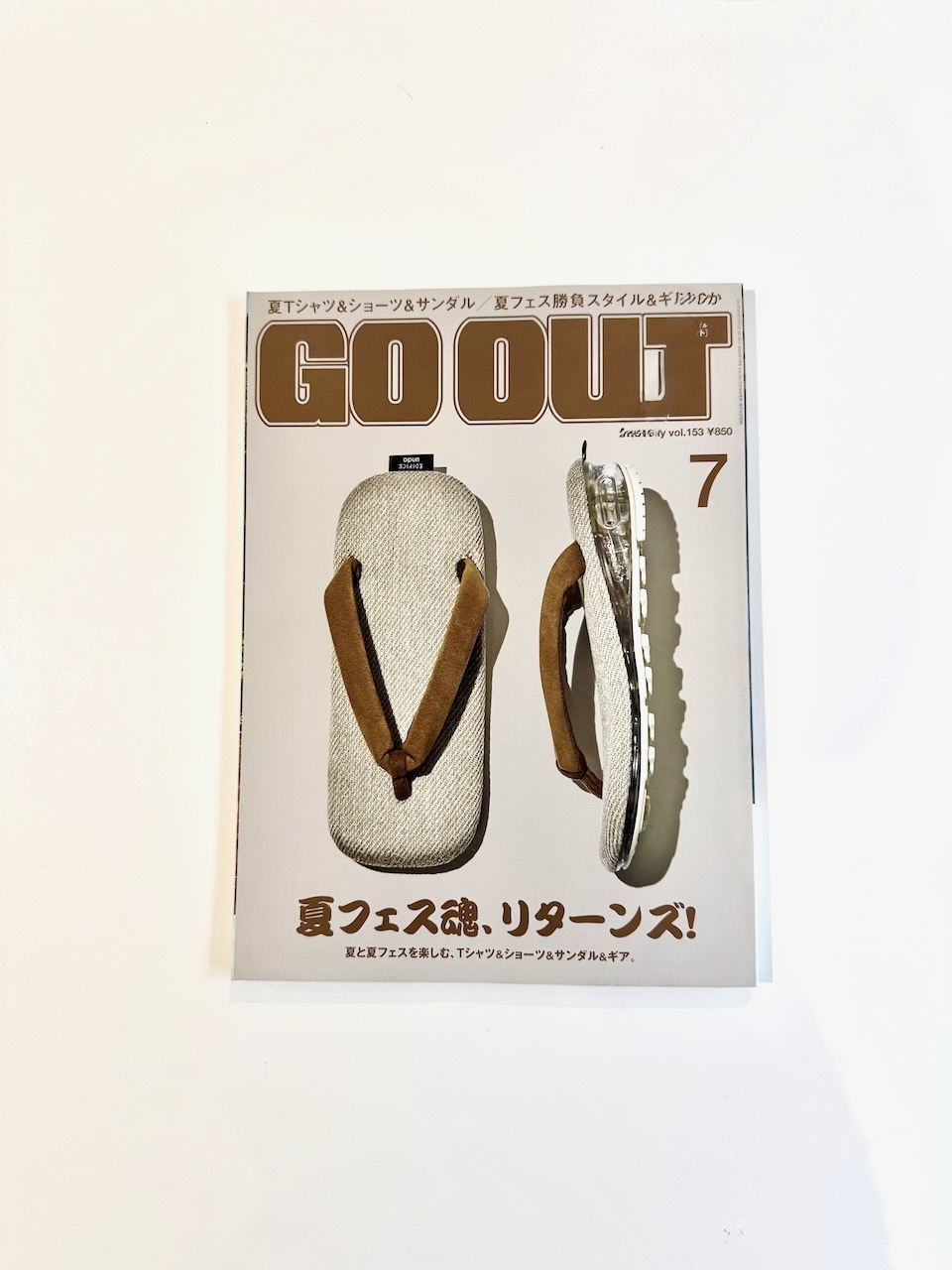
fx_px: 880
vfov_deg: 71.6
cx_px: 476
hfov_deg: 56.8
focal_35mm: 24
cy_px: 635
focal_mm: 6.76
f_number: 1.78
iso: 250
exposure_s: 1/50
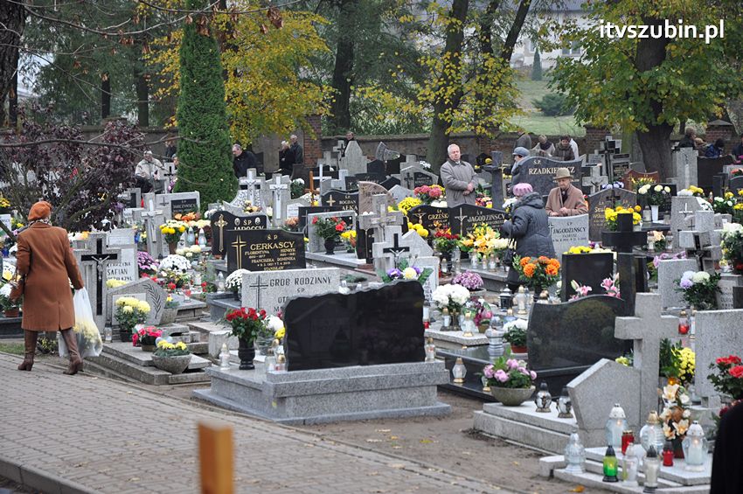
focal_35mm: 105
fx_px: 2165
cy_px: 247
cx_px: 372
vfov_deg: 13.0
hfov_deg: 19.5
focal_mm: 70
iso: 640
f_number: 5
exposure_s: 1/400
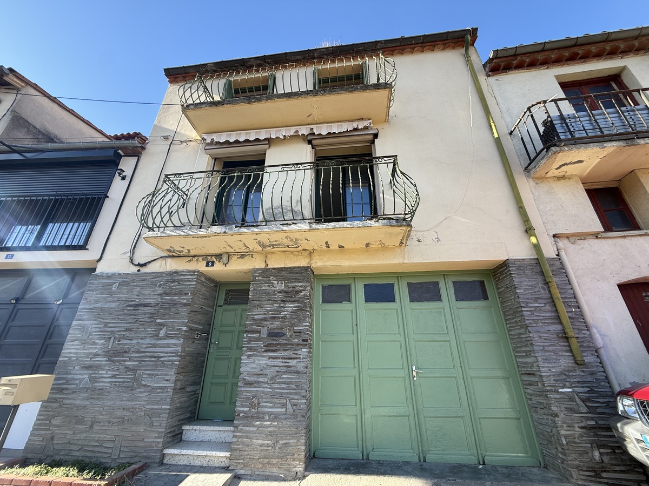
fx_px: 262
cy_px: 243
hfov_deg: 102.1
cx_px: 324
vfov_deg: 85.7
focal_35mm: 14
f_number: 2.2
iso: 50
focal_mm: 2.22
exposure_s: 1/439
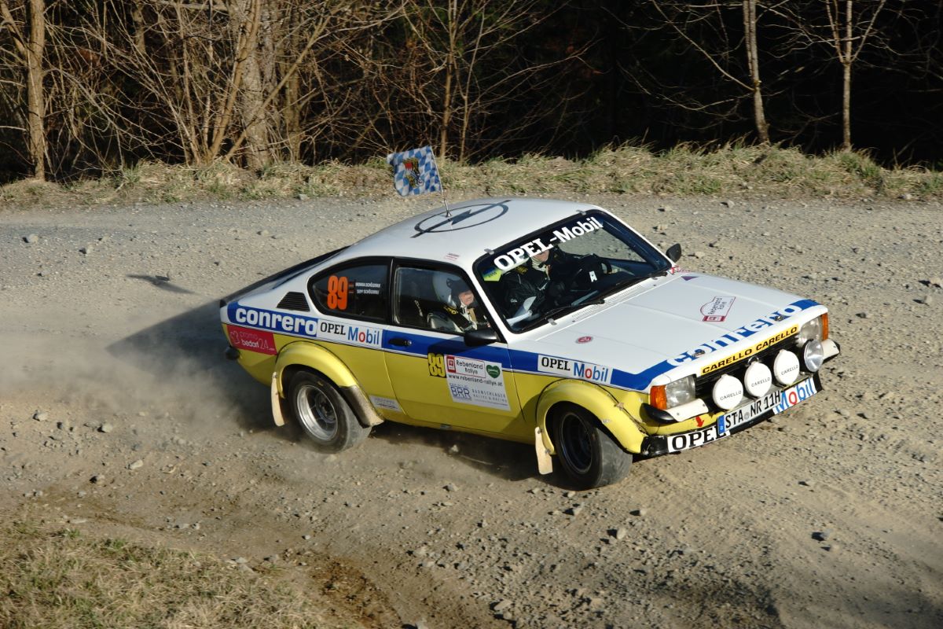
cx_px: 472
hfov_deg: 11.4
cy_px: 314
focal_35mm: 180
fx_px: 4715
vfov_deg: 7.6
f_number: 7.1
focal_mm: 180
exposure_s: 1/640
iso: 200
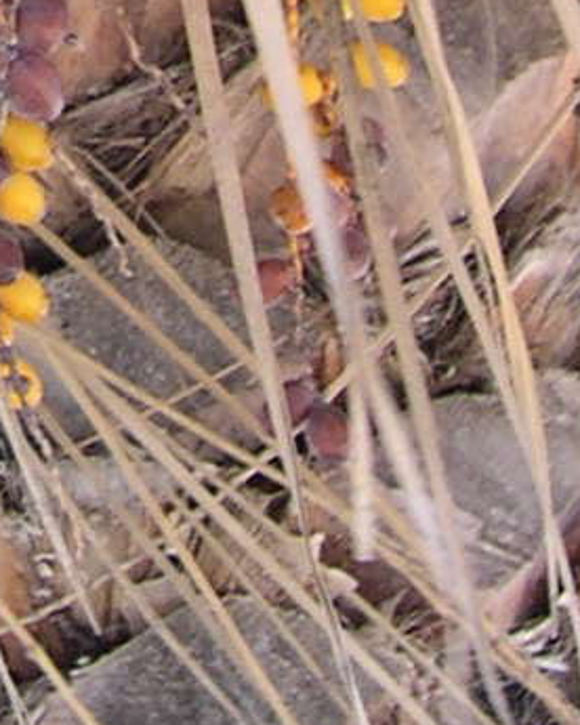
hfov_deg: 6.2
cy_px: -931
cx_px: -603
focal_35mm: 244
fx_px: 5236
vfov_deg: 7.5
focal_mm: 8
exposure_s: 1/210
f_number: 2.8
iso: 100
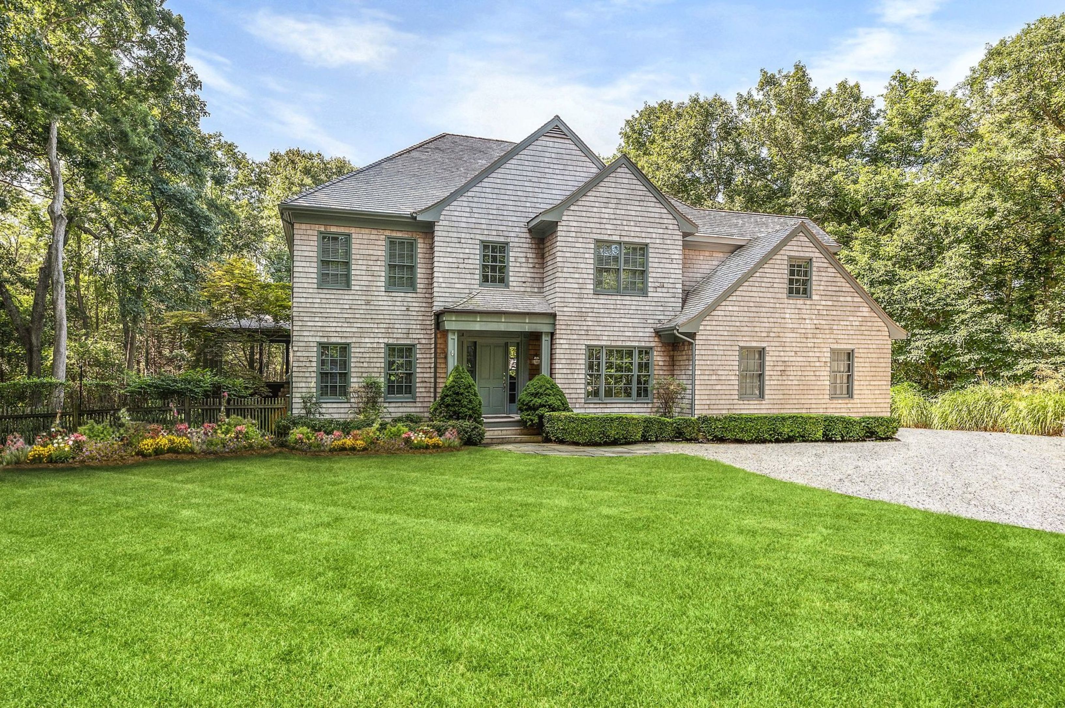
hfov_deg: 78.6
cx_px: 532
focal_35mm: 22
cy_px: 354
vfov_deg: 57.2
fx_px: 650
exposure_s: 1/15
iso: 200
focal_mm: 22
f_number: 11
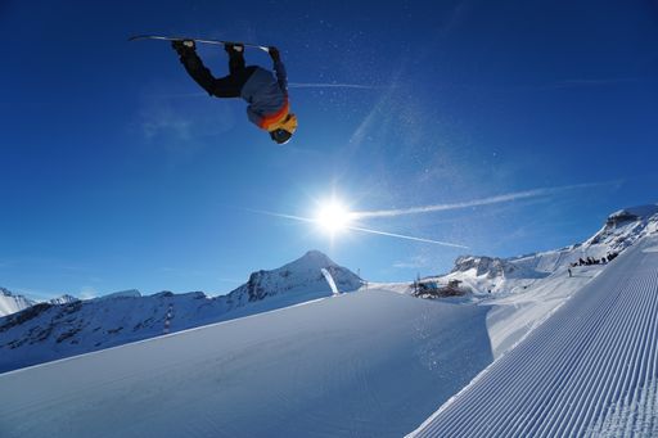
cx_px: 329
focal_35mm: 15
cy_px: 219
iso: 100
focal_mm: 10
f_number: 5
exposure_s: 1/1600
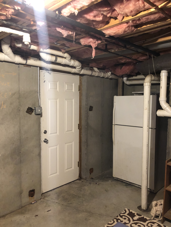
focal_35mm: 28
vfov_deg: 63.4
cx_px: 86
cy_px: 114
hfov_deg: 49.7
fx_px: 184
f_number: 1.8
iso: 100
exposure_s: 1/9
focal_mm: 3.99
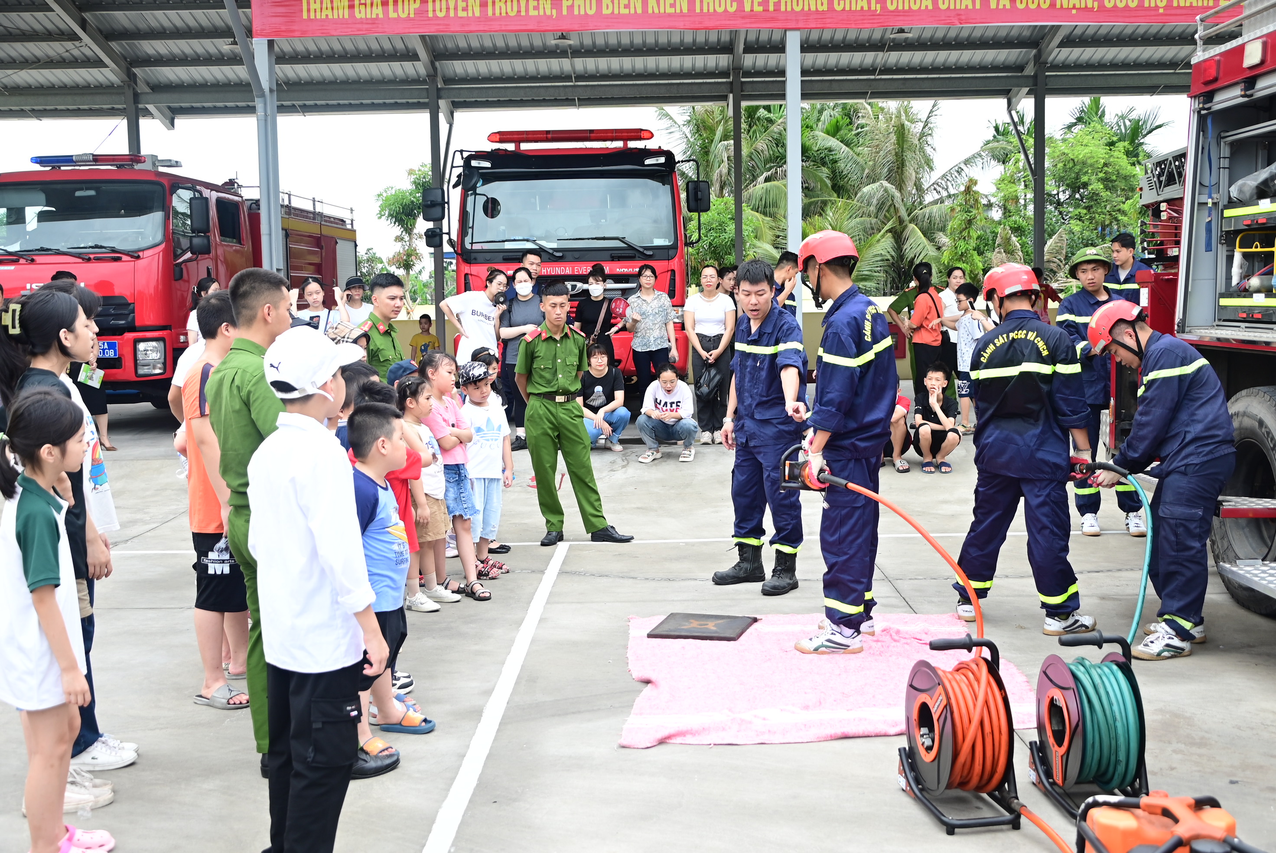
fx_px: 1312
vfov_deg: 36.0
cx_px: 638
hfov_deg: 51.9
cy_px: 426
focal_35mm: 37
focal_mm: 25
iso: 160
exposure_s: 1/200
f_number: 5
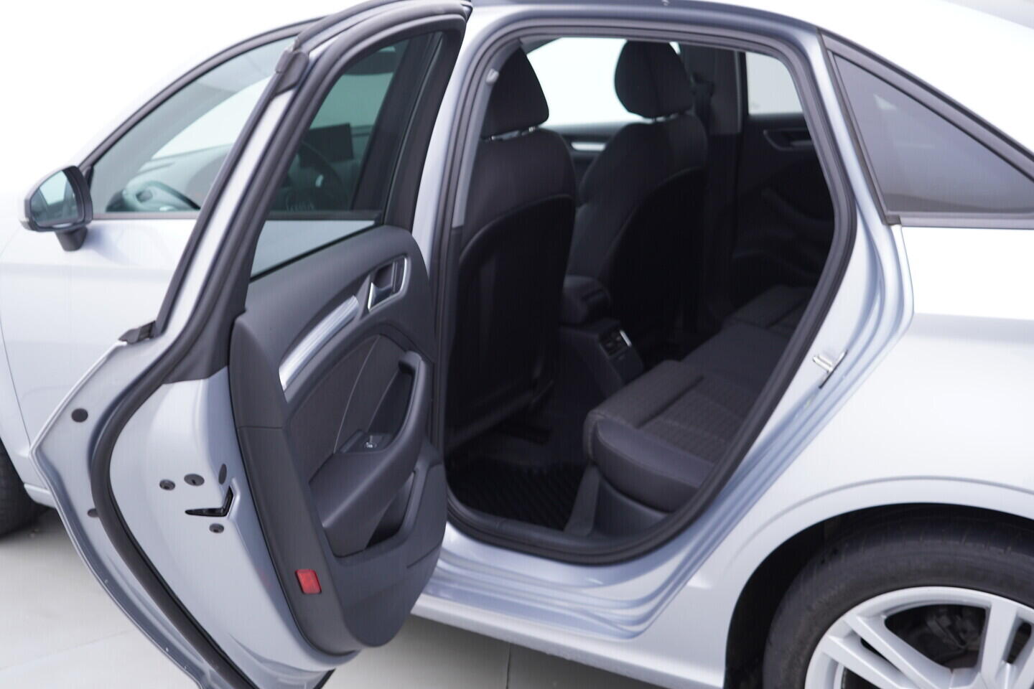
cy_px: 344
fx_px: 1034
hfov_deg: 53.1
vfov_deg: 36.9
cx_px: 517
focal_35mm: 36
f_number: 2.8
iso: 125
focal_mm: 24
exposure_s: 1/40
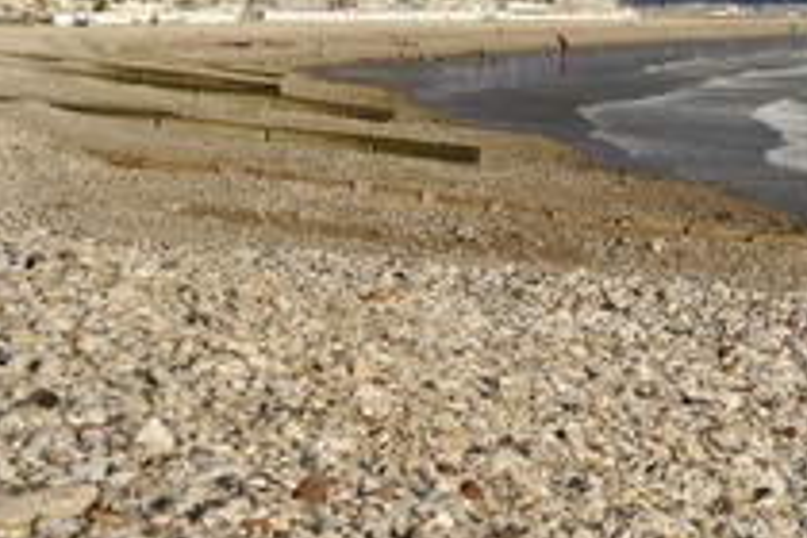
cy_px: 42
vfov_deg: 15.3
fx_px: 1973
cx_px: 795
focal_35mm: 88
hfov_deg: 22.3
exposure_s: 1/250
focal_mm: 44
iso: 200
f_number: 9
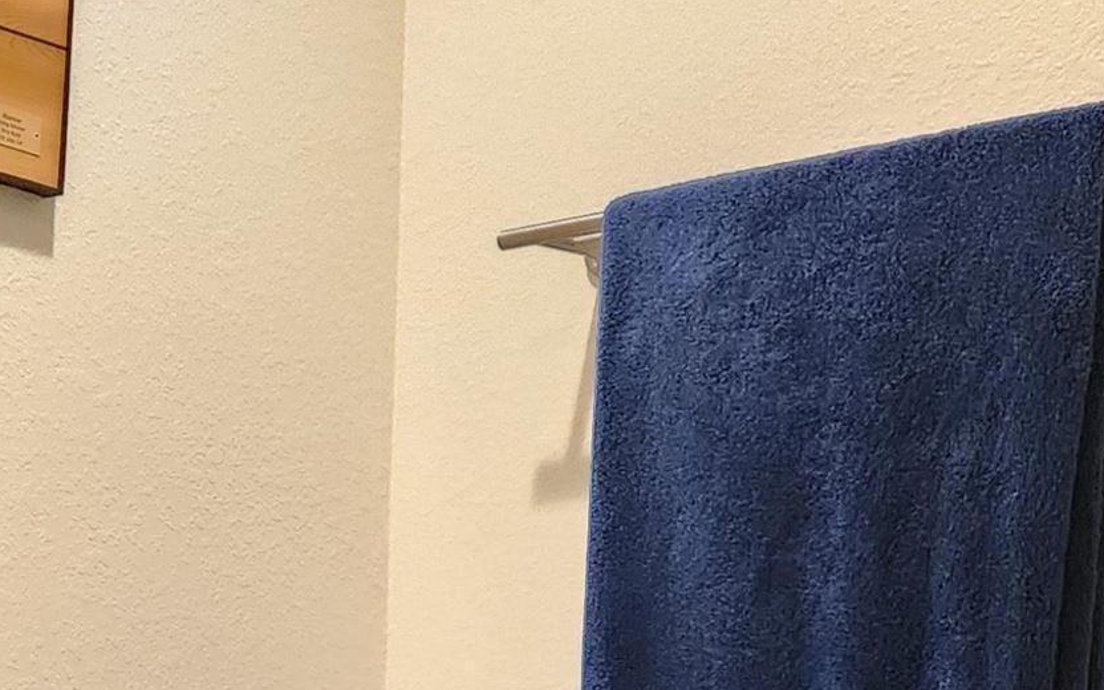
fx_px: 2708
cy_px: 682
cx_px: -141
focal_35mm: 90
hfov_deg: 21.7
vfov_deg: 14.3
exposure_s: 1/120
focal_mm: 5.4
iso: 800
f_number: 1.8
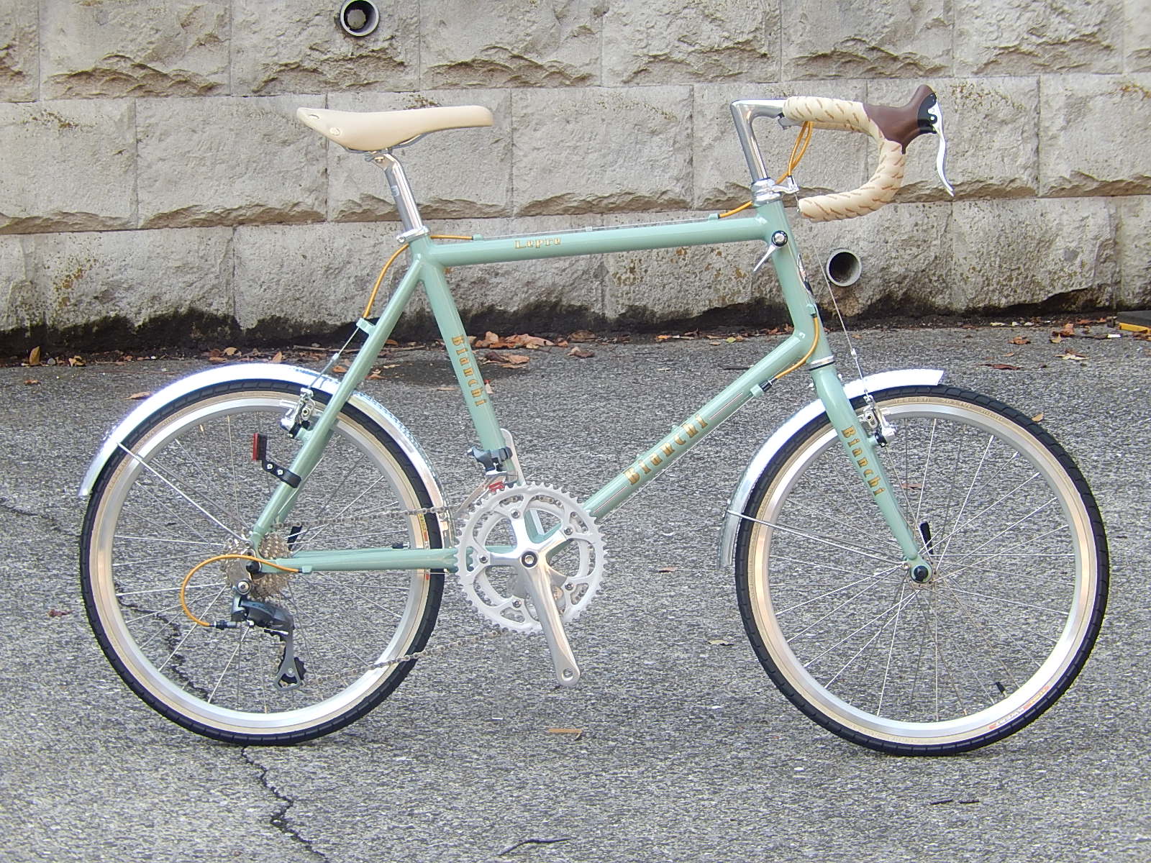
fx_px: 4888
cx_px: 576
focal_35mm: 147
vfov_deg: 10.1
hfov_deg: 13.4
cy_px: 432
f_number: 5.6
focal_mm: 26.4
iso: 125
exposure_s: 1/40
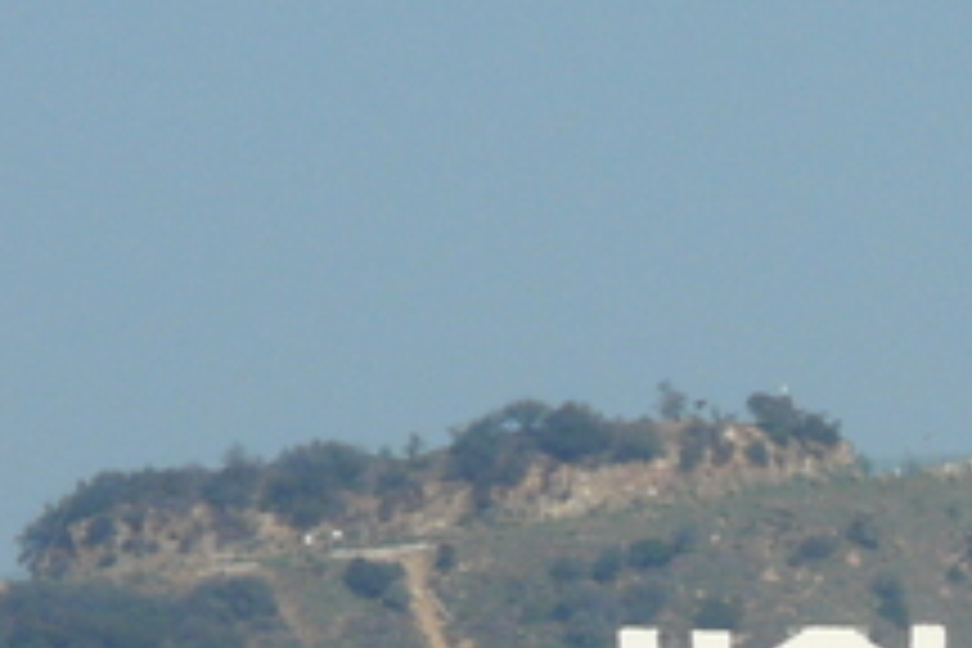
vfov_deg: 0.8
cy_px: 576
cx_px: 1130
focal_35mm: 1660
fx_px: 44816
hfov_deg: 1.2
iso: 100
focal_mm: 69.4
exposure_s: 1/400
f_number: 7.1
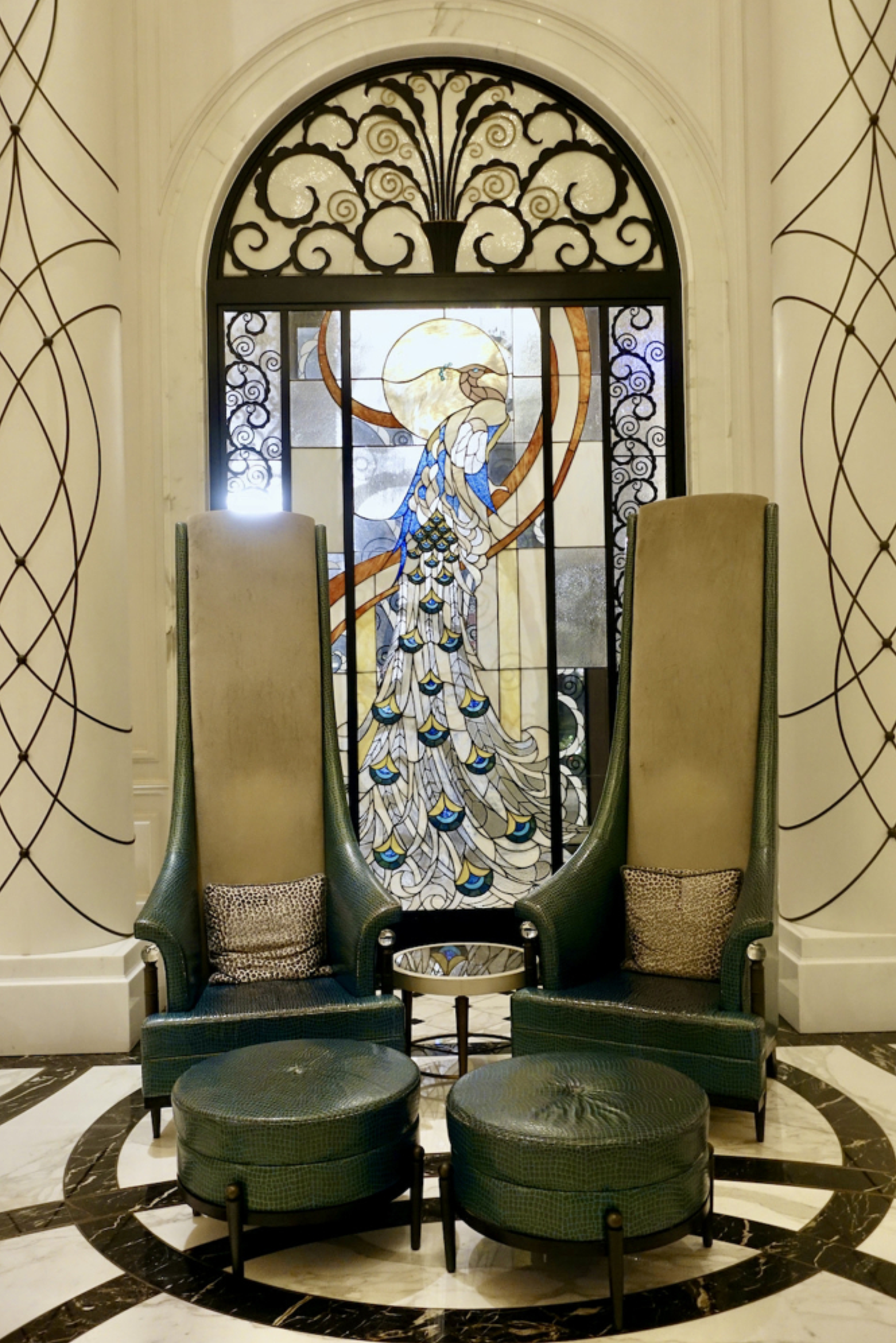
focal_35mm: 31
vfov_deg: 60.3
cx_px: 452
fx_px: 1157
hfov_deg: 42.3
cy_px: 655
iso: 800
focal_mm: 11.12
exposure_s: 1/30
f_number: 2.5
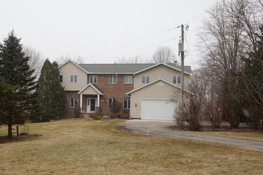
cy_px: 94
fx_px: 255
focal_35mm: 35
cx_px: 120
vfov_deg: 37.7
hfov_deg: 54.4
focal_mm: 30
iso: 100
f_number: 6.3
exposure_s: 1/100
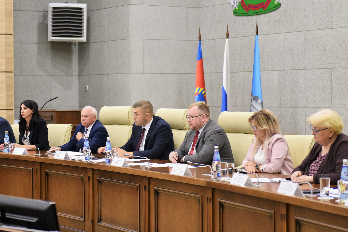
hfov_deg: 28.8
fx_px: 677
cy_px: 116
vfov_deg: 19.5
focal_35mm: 70
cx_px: 174
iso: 800
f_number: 2.8
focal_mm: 70
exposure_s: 1/50
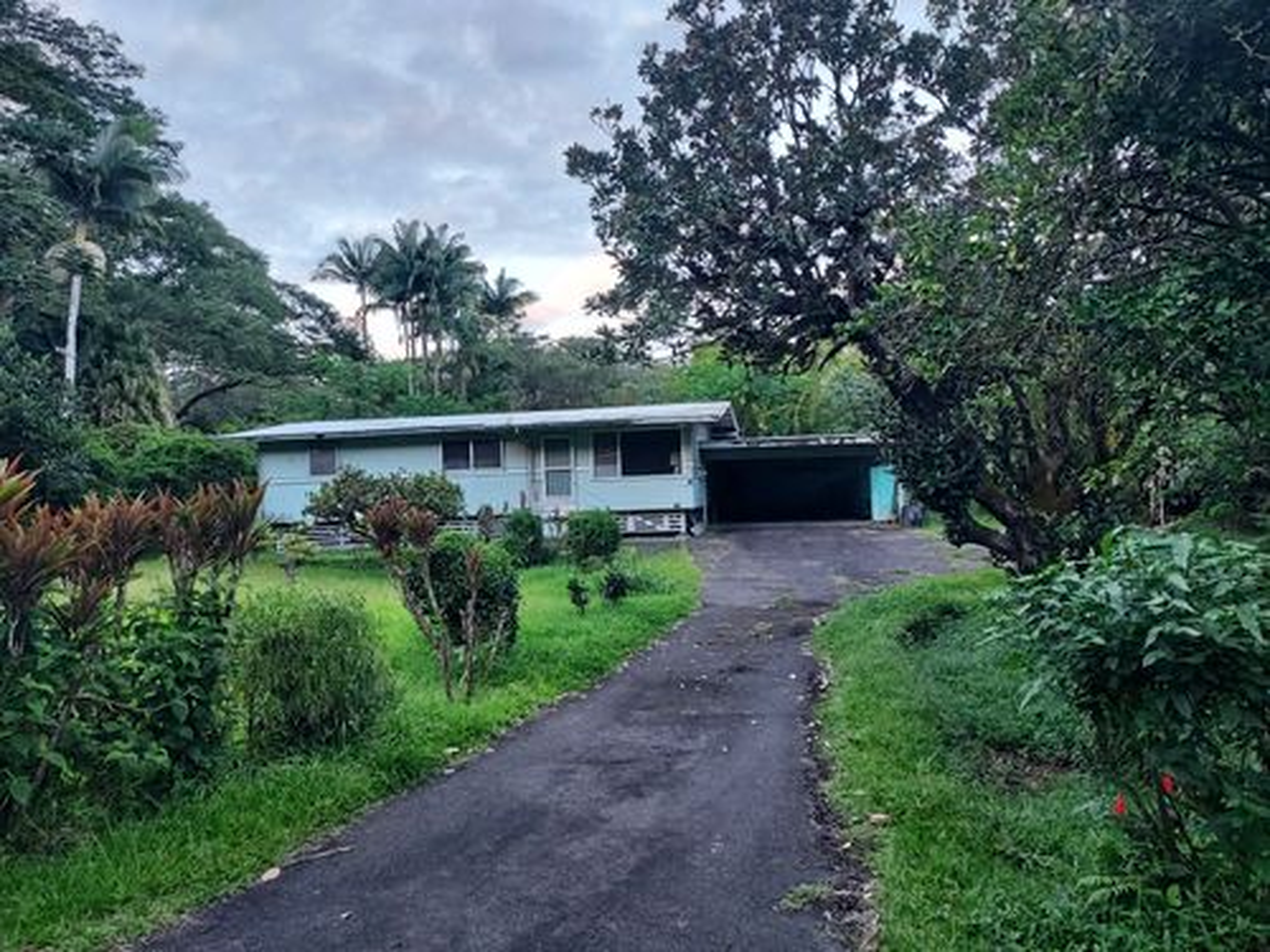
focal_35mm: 24
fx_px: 881
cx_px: 635
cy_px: 476
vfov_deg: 56.8
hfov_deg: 71.6
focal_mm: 4.6
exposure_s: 1/60
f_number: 1.8
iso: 125
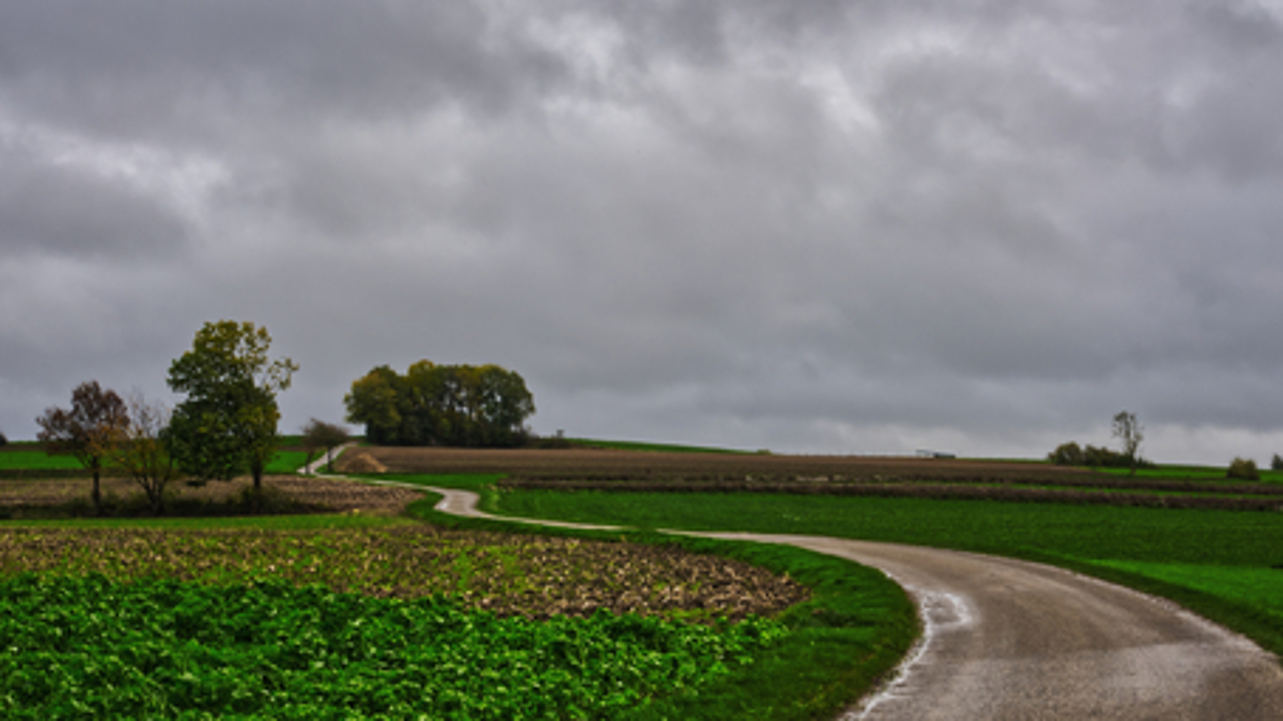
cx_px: 647
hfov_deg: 30.6
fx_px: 2347
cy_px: 410
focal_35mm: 69
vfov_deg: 17.5
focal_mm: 65
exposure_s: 1/80
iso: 900
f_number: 25
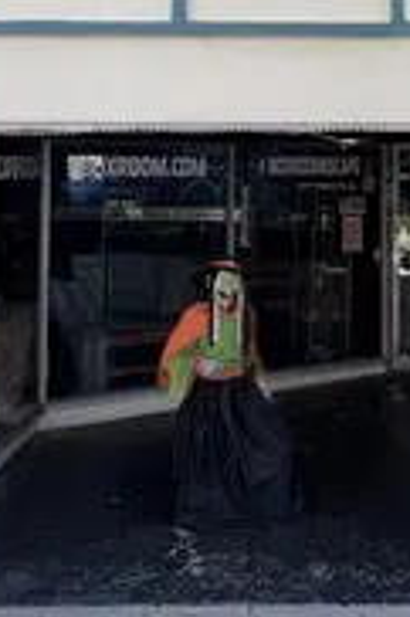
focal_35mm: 55
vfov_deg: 35.5
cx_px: 305
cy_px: 153
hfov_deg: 24.3
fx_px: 941
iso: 80
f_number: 1.78
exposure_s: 1/689
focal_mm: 6.76
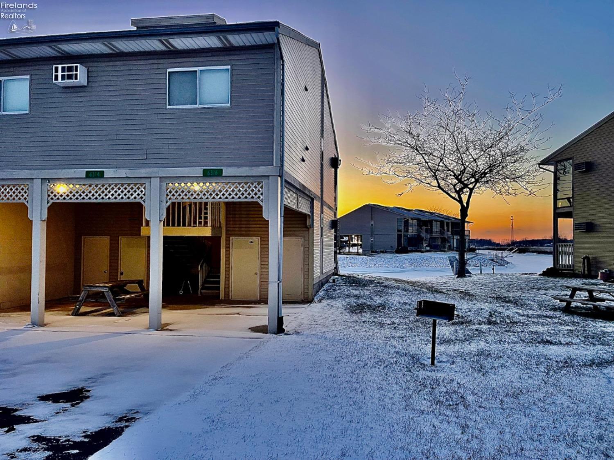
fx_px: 443
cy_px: 230
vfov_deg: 54.9
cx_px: 307
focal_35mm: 25
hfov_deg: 69.4
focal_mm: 5.1
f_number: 1.6
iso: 125
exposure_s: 1/60
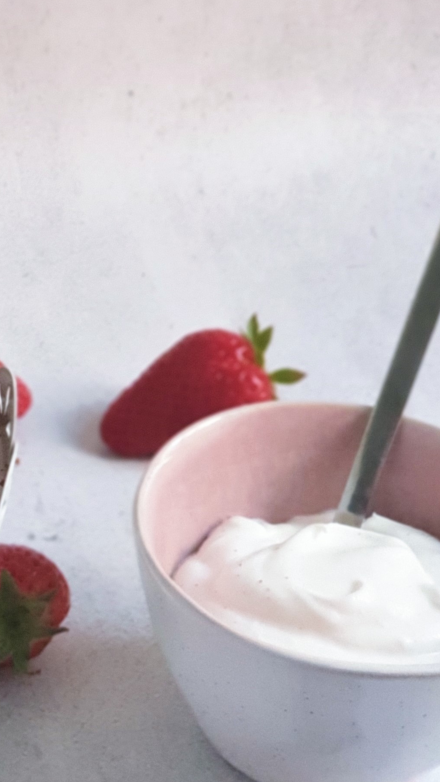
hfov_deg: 9.4
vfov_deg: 17.0
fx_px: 2613
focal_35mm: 126
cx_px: -203
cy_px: 457
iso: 400
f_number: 2.4
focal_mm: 6
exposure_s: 1/25
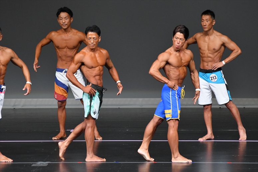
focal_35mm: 345
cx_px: 129
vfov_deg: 4.0
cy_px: 86
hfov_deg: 6.0
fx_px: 2471
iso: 4000
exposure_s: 1/400
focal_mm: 230
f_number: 5.6
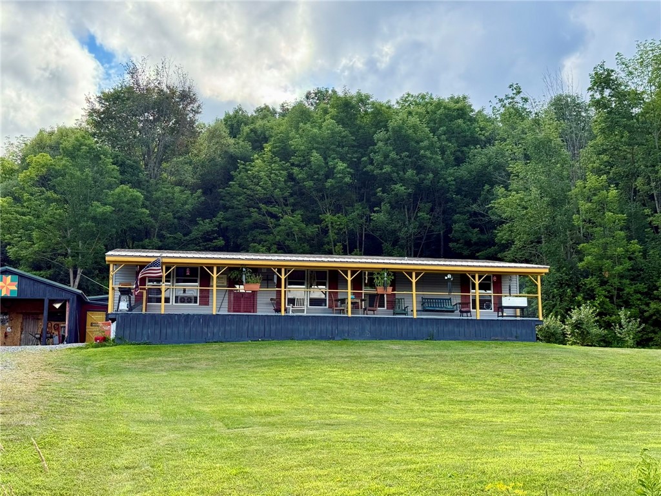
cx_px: 330
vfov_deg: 30.3
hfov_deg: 39.7
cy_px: 248
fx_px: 917
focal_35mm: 48
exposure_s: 1/1353
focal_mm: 6.76
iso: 100
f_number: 1.78
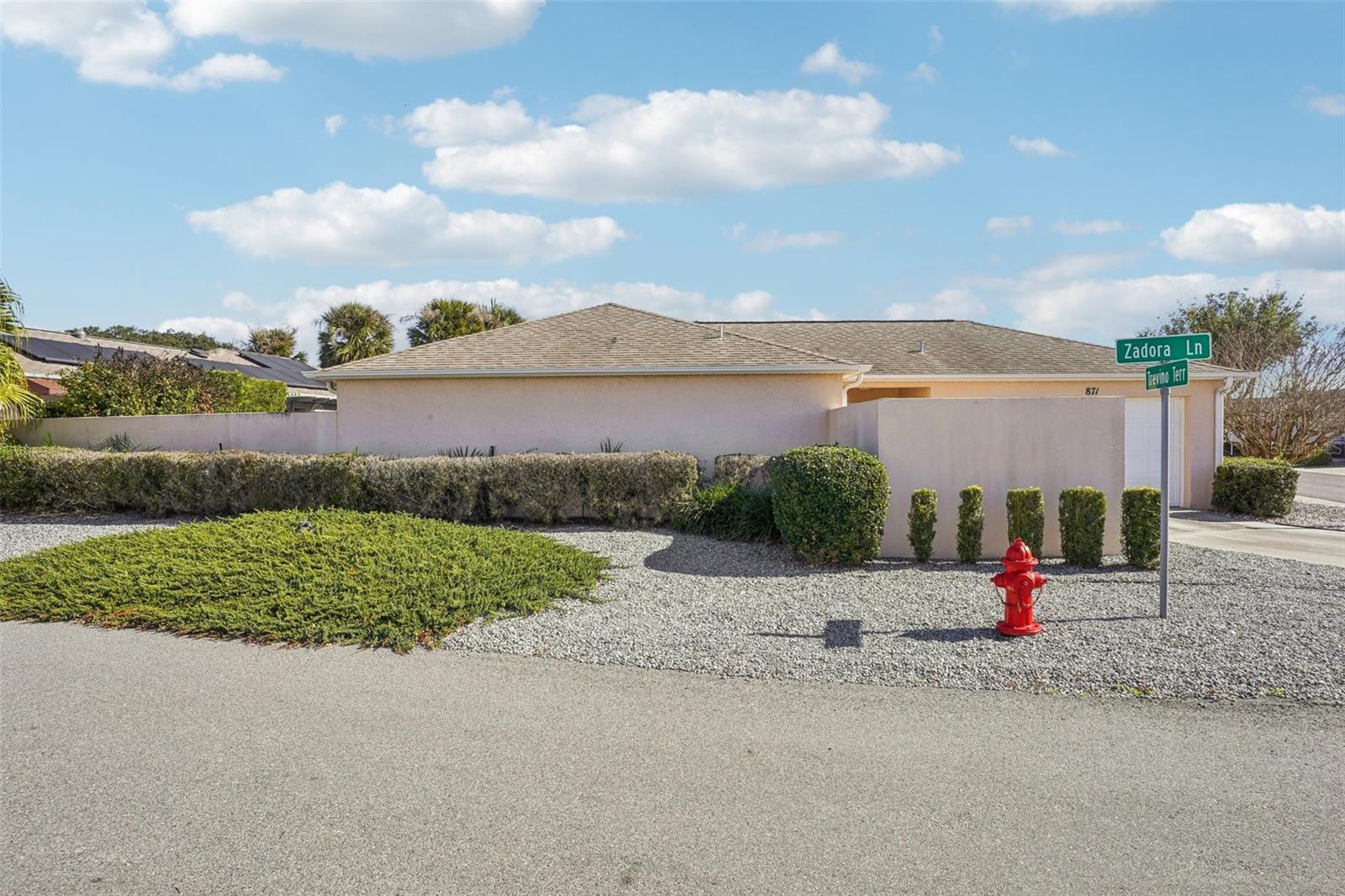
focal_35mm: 20
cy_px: 448
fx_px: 747
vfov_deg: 61.9
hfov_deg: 84.0
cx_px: 672
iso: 100
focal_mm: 20
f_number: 20
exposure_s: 1/40
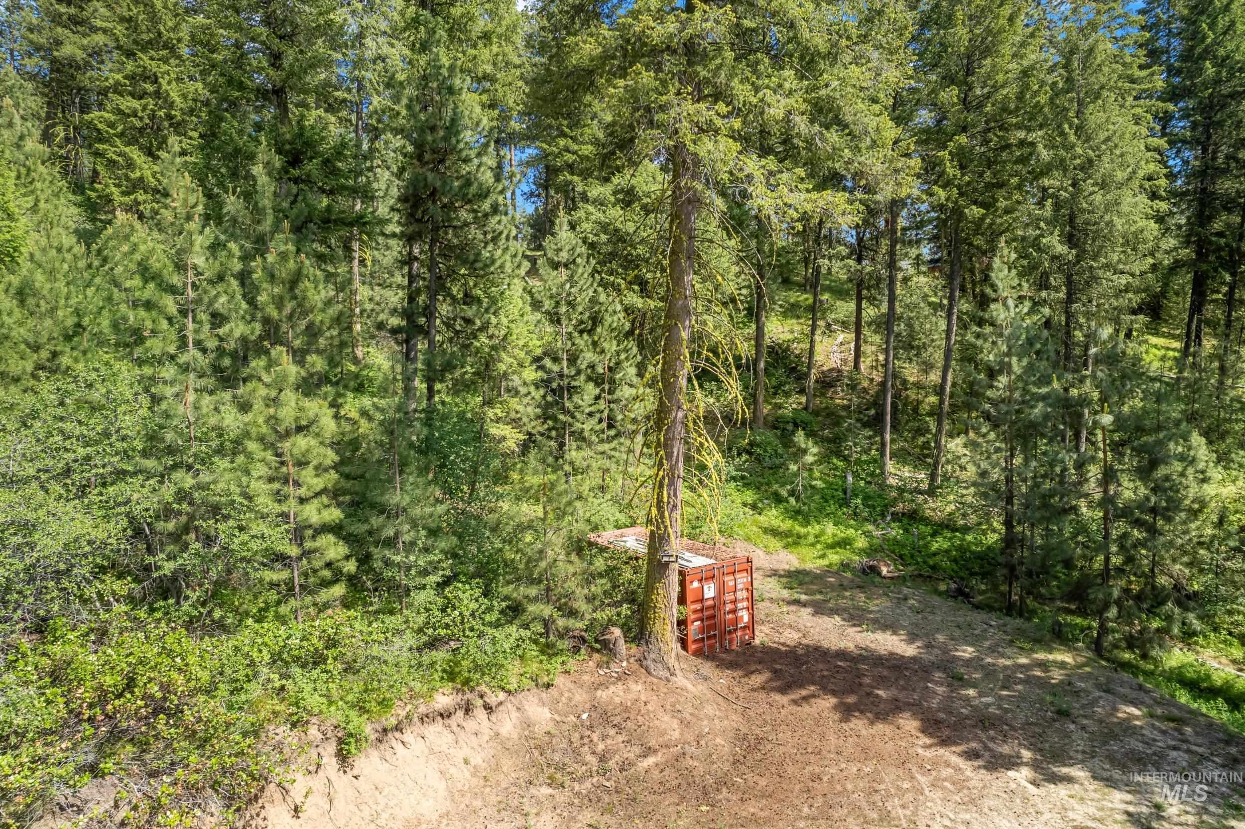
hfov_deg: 78.6
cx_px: 622
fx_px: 761
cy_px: 414
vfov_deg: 57.2
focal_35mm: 22
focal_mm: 8.38
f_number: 2.8
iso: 100
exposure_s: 1/730
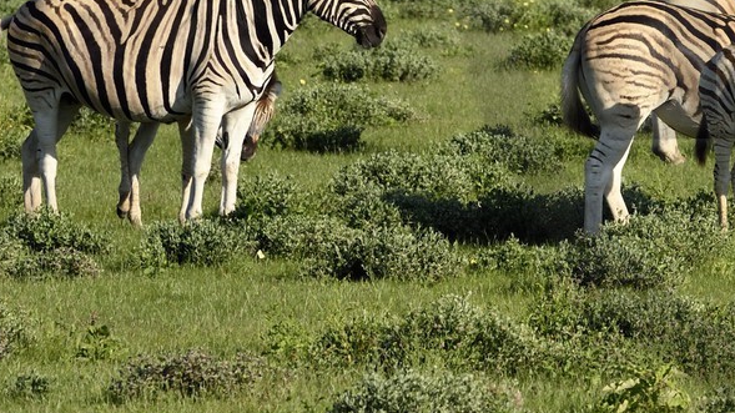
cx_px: 960
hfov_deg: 2.7
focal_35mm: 796
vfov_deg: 1.5
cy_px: -64
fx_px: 15510
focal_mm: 280
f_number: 10
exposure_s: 1/1000
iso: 400
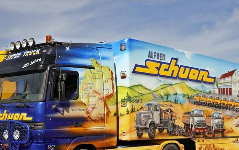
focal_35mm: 44
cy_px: 88
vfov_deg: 29.1
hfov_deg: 45.0
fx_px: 287
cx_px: 143
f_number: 5.6
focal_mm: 20.5
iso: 100
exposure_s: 1/800
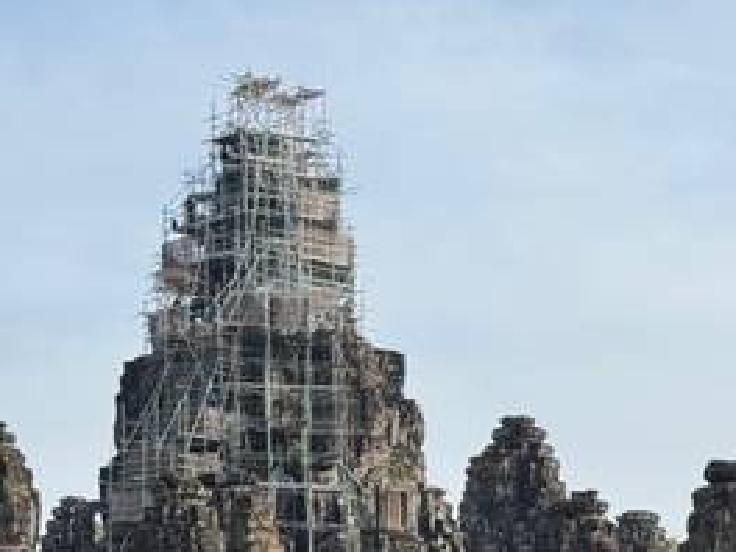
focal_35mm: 131
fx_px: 2785
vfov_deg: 11.0
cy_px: 728
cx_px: 245
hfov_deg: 15.0
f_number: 1.78
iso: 64
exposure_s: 1/3817
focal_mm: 6.76
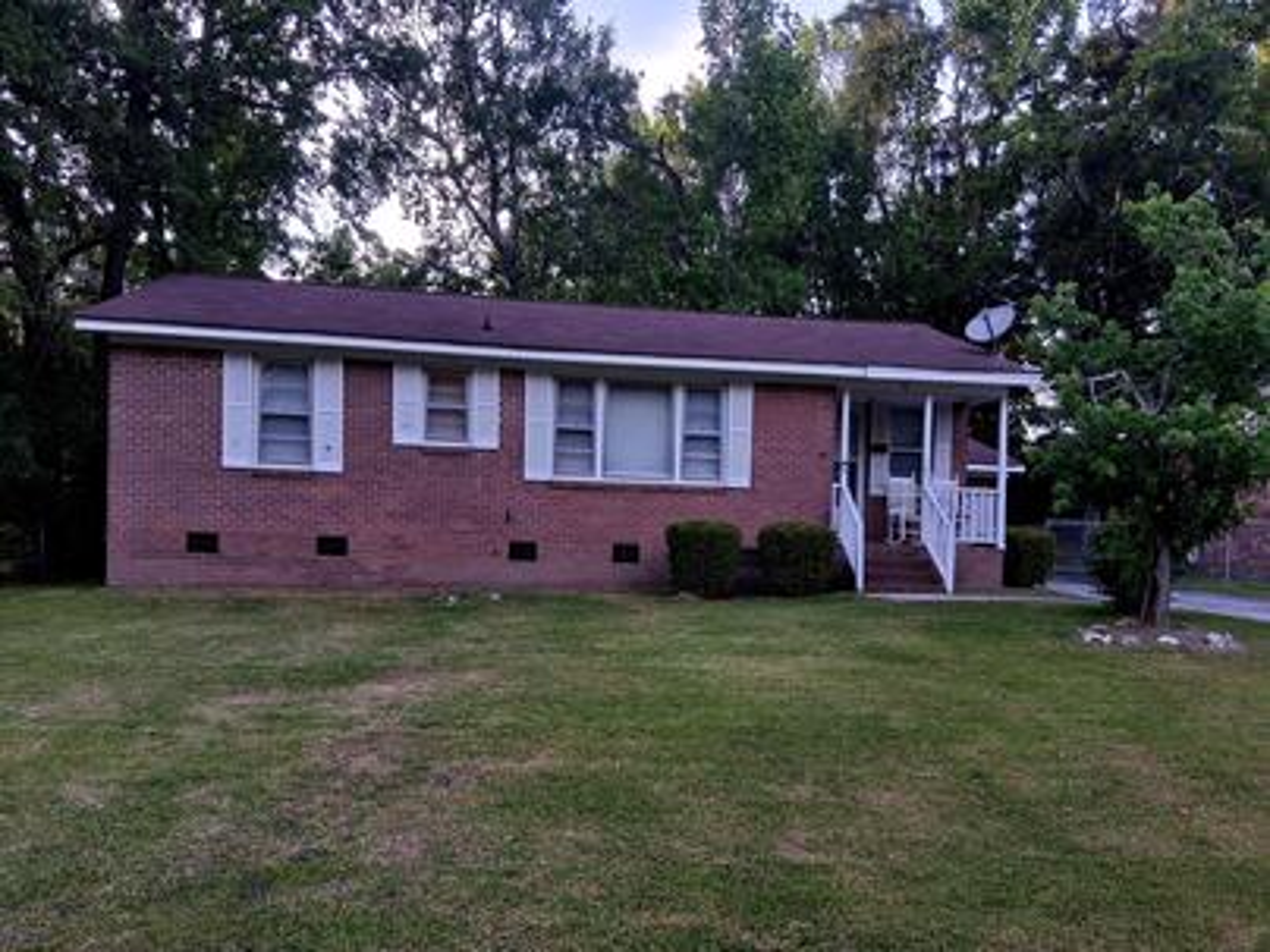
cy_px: 476
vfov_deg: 53.1
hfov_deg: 67.3
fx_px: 954
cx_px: 635
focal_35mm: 26
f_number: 1.8
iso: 50
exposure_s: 1/120
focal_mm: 3.98
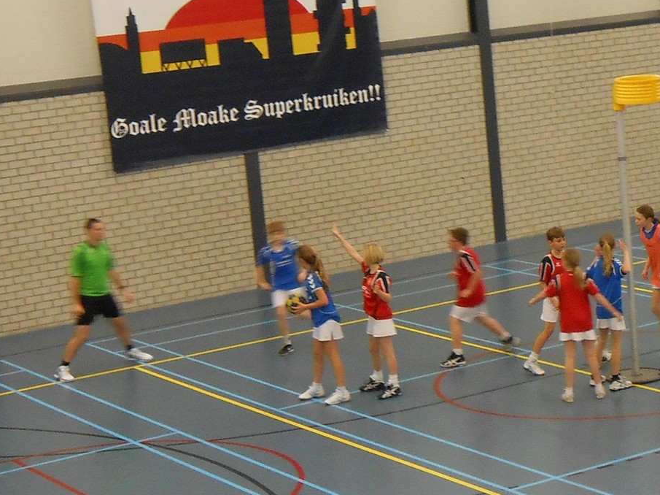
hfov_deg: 43.8
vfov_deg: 33.5
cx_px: 357
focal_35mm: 43
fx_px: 820
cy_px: 273
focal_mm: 6.8
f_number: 4.2
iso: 250
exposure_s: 1/30
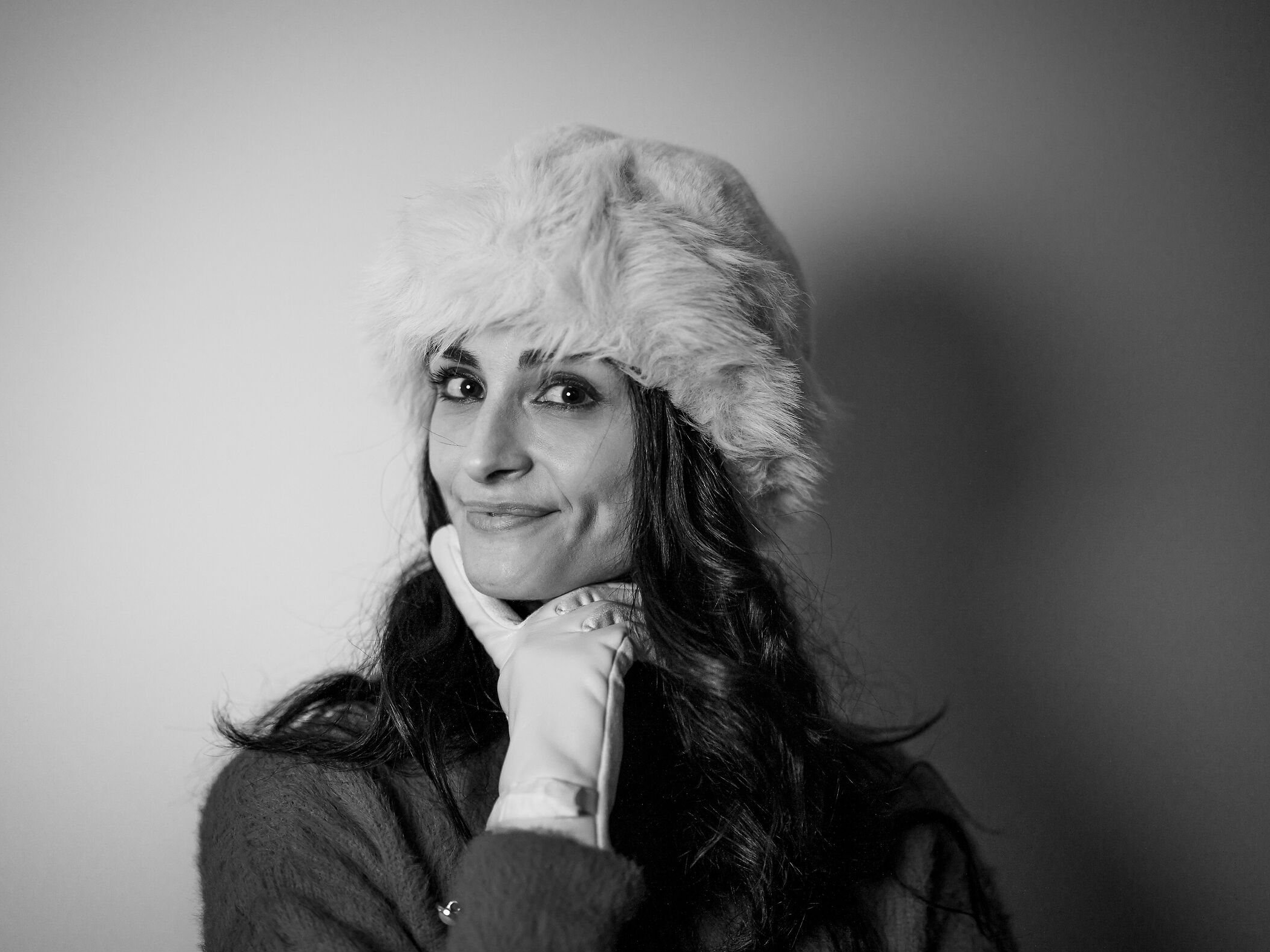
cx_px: 561
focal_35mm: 55
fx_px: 2018
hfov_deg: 34.9
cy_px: 470
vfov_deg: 26.6
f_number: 1.4
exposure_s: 1/60
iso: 400
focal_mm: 50
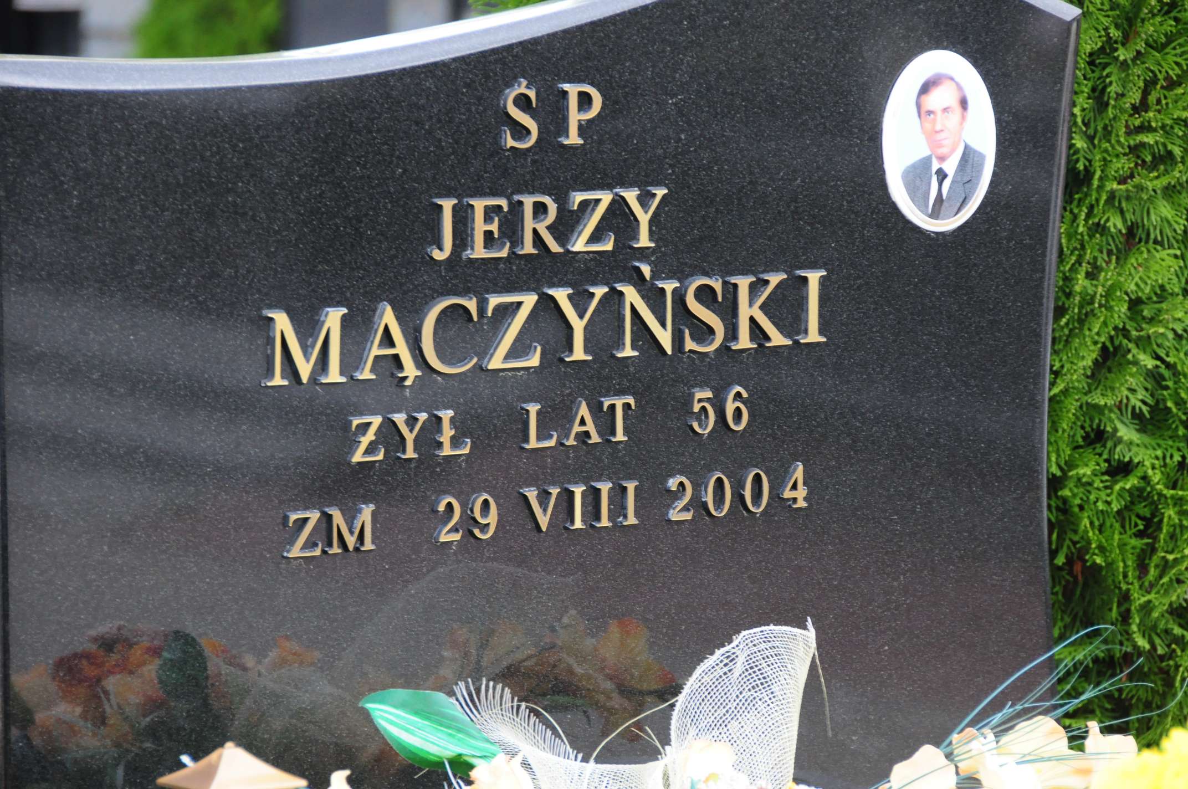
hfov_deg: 9.2
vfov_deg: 6.1
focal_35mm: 225
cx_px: 594
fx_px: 7416
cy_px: 394
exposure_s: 1/60
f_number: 7.1
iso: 800
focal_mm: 150
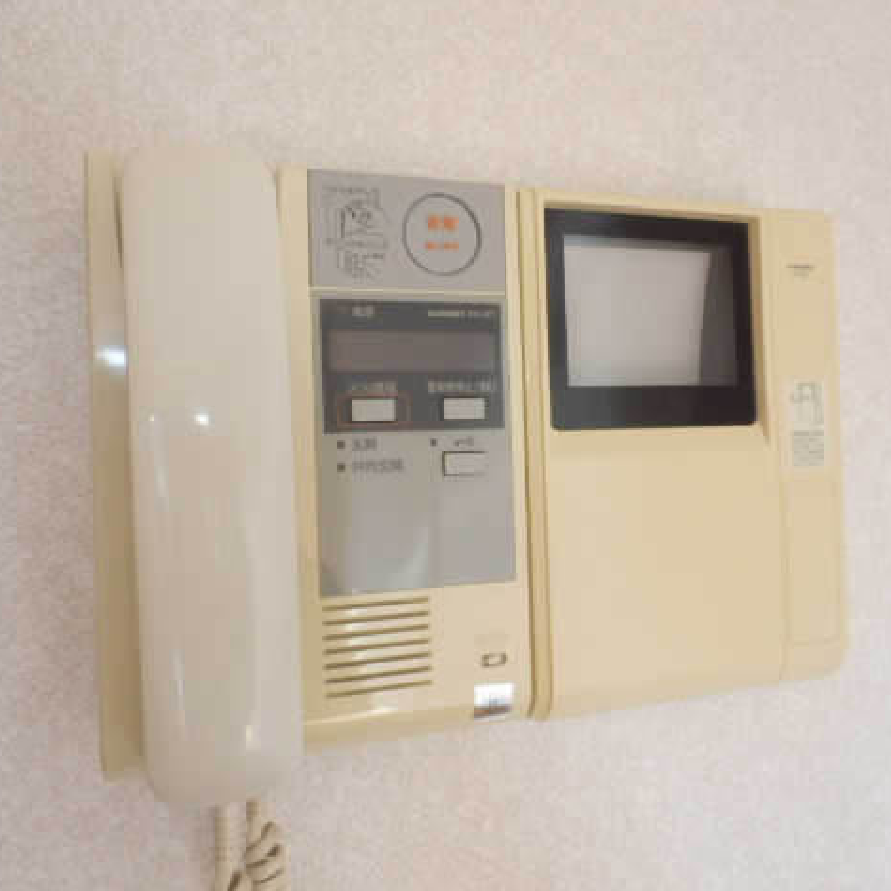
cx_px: 459
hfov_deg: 55.6
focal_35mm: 29
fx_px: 845
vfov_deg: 55.6
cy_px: 436
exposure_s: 1/30
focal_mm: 4.2
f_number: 3
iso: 80
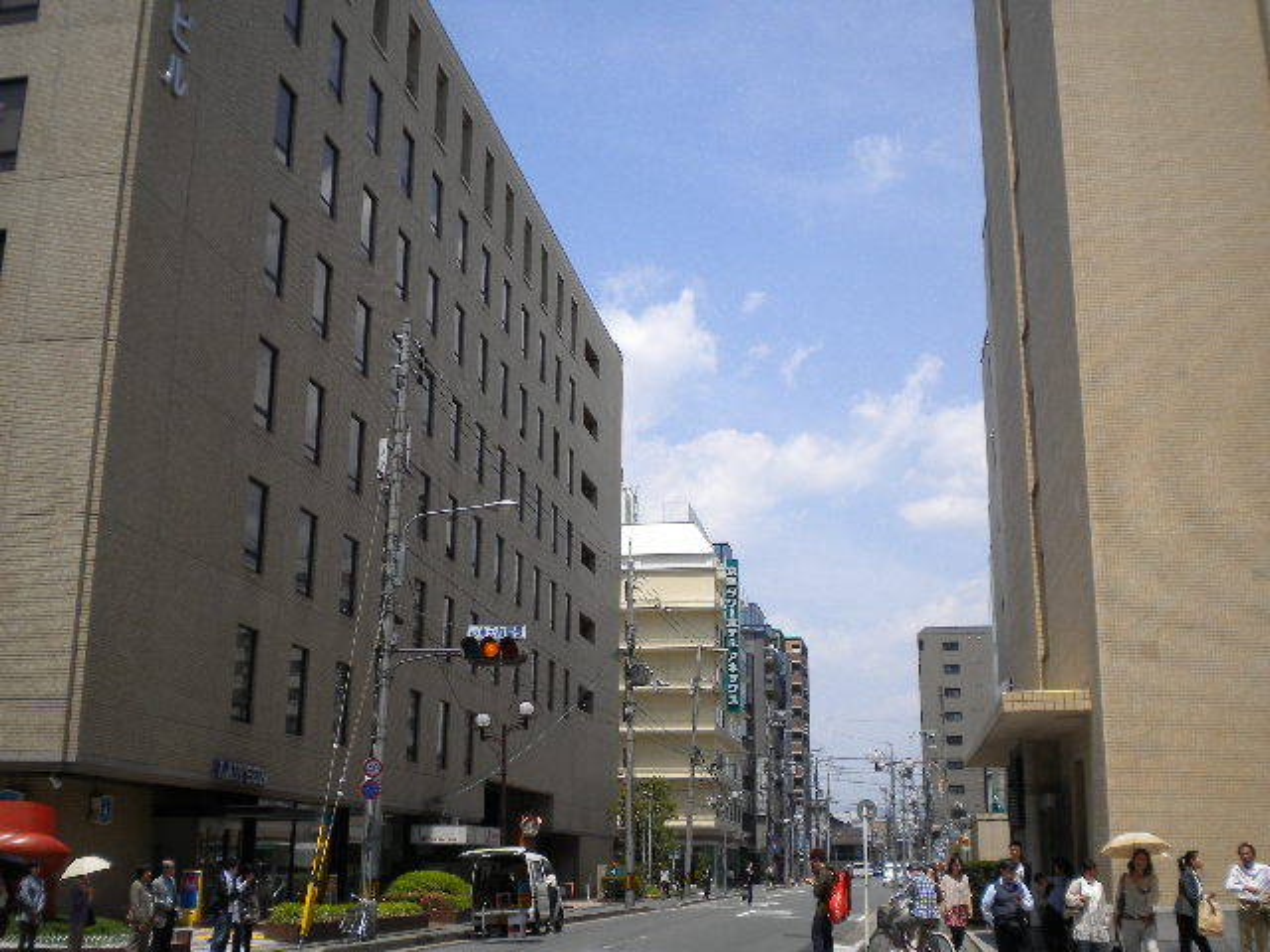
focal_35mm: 41
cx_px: 635
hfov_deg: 45.8
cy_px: 476
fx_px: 1504
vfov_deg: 35.1
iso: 80
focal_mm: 7.4
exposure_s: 1/683
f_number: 4.9
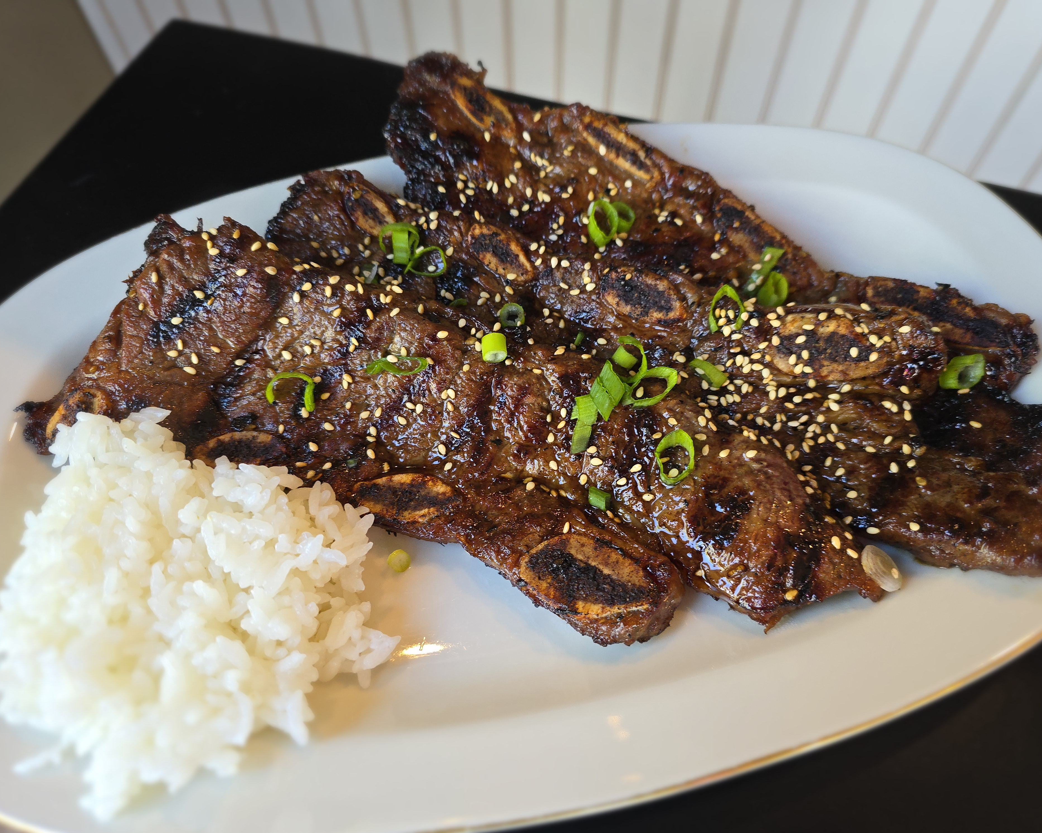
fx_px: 740
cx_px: 531
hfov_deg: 70.3
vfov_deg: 58.8
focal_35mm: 24
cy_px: 417
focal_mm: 6.3
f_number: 1.7
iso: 160
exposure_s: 1/50
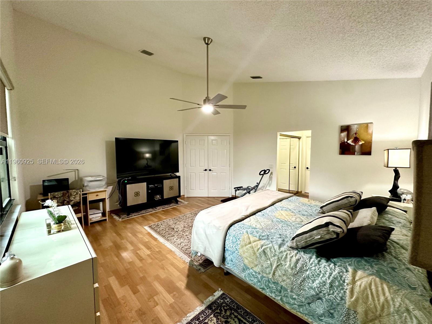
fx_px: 175
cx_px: 216
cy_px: 162
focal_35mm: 14
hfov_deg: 102.1
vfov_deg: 85.7
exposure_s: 1/60
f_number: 2.2
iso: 400
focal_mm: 2.22
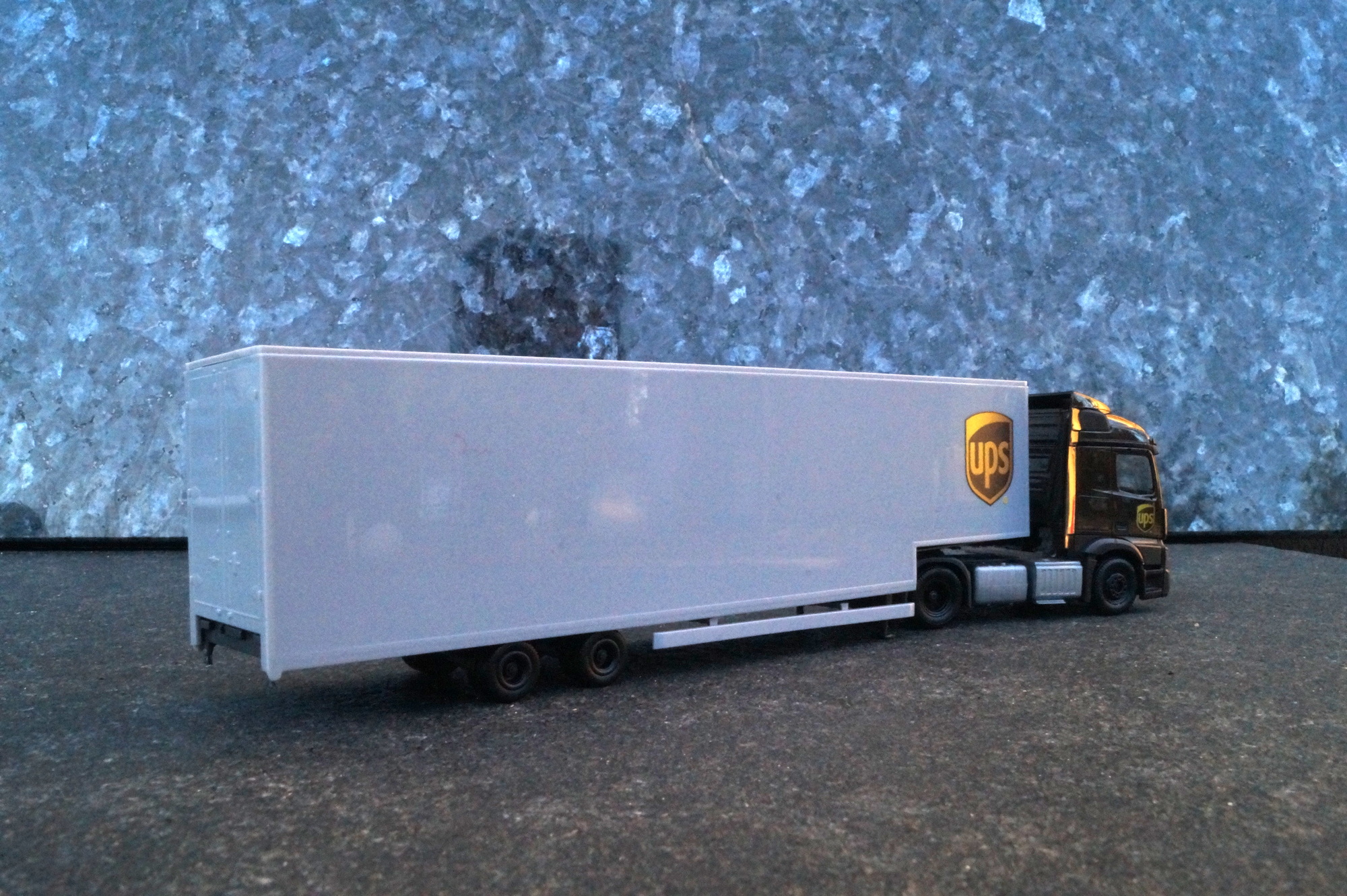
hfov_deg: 57.3
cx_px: 674
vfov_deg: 39.9
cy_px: 448
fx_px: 1234
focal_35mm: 33
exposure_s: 1/60
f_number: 22
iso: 2000
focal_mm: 22
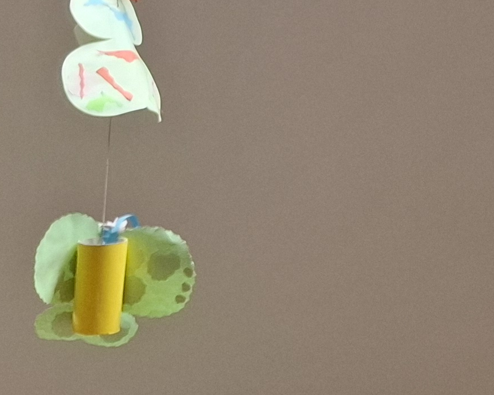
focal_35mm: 105
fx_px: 1535
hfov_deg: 15.3
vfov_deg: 13.5
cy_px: 648
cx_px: -446
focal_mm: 5.54
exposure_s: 1/50
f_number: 1.8
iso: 160
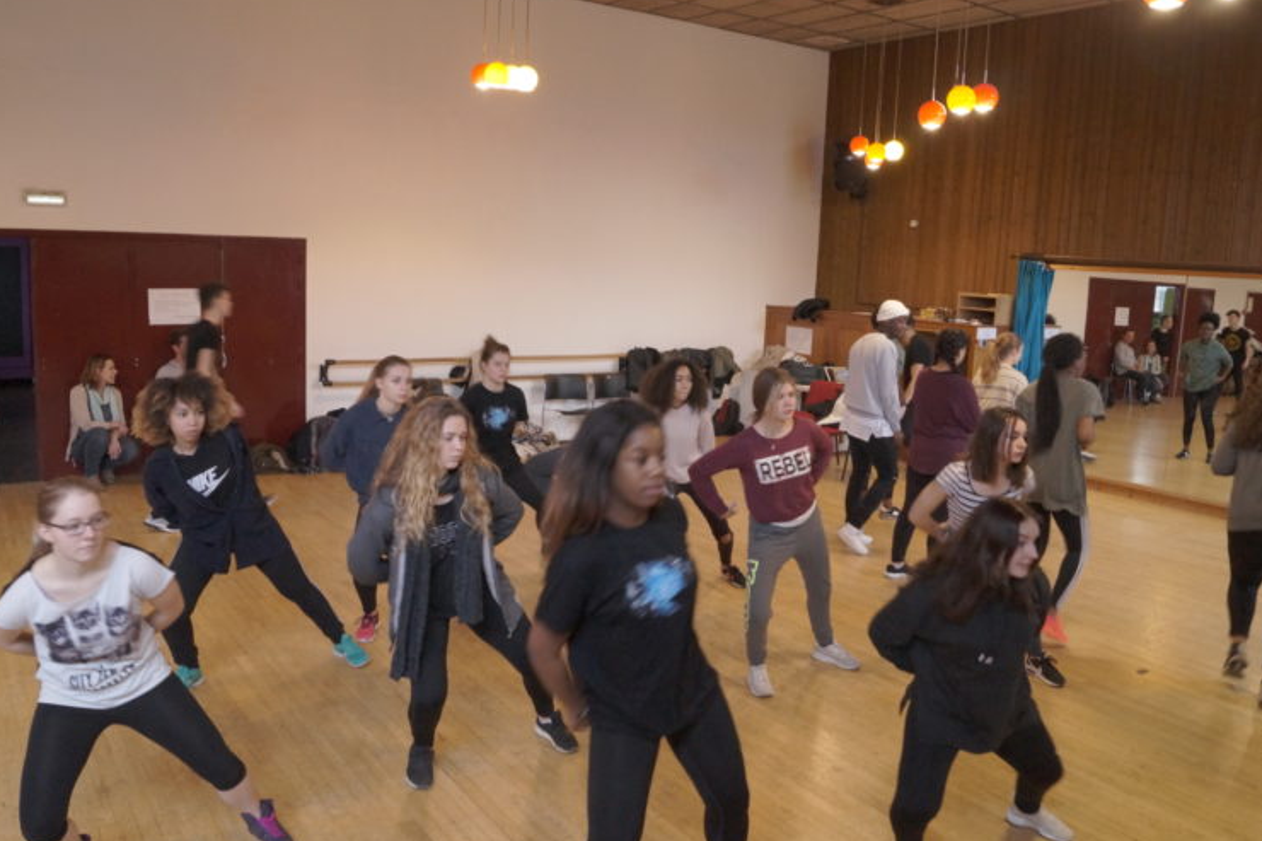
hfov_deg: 65.5
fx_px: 981
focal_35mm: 28
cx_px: 619
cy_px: 424
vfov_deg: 46.4
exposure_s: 1/30
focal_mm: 18
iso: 3200
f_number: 7.1
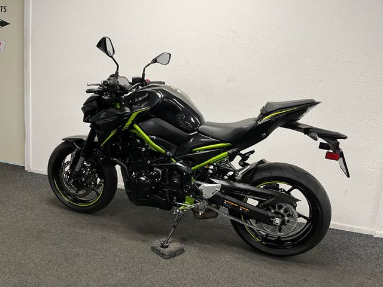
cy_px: 144
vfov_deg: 53.1
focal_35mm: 26
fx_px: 288
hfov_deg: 67.3
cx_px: 192
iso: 80
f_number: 1.6
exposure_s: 1/50
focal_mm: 5.1
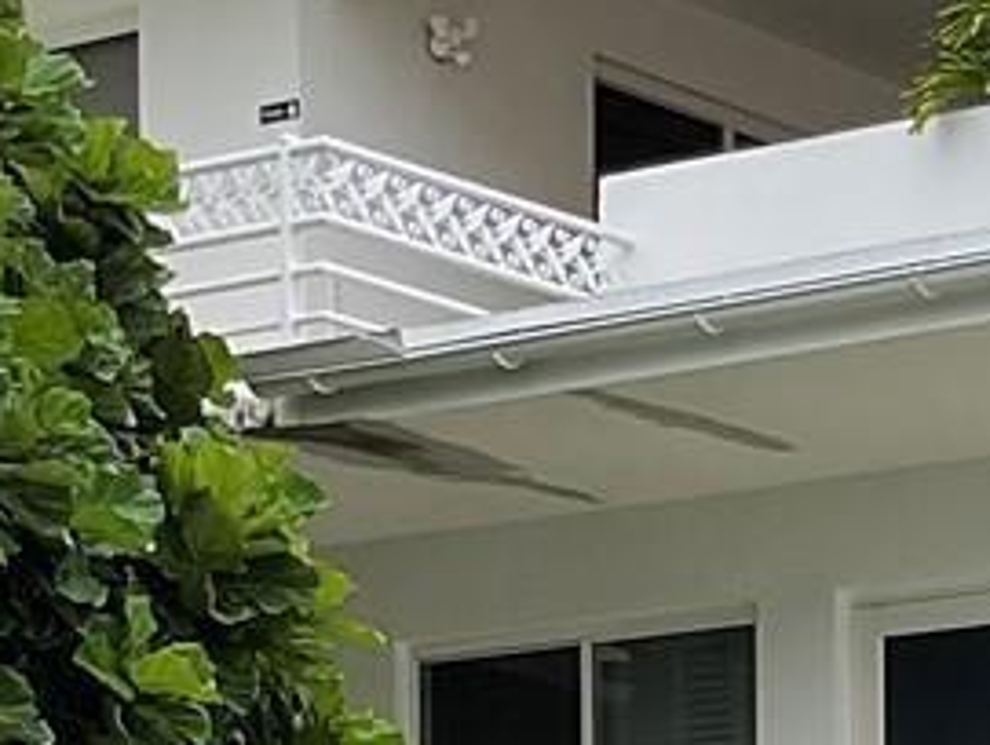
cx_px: 1542
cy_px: 1421
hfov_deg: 11.0
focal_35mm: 171
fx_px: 4897
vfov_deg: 8.3
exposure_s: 1/650
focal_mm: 3
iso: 16
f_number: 1.8
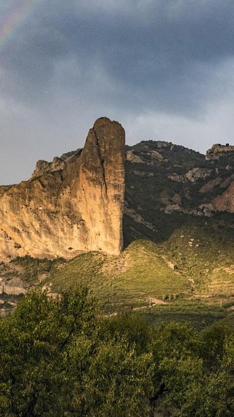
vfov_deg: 27.9
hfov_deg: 15.8
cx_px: 165
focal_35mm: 76
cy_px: 209
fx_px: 839
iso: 720
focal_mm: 48
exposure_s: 1/125
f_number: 8
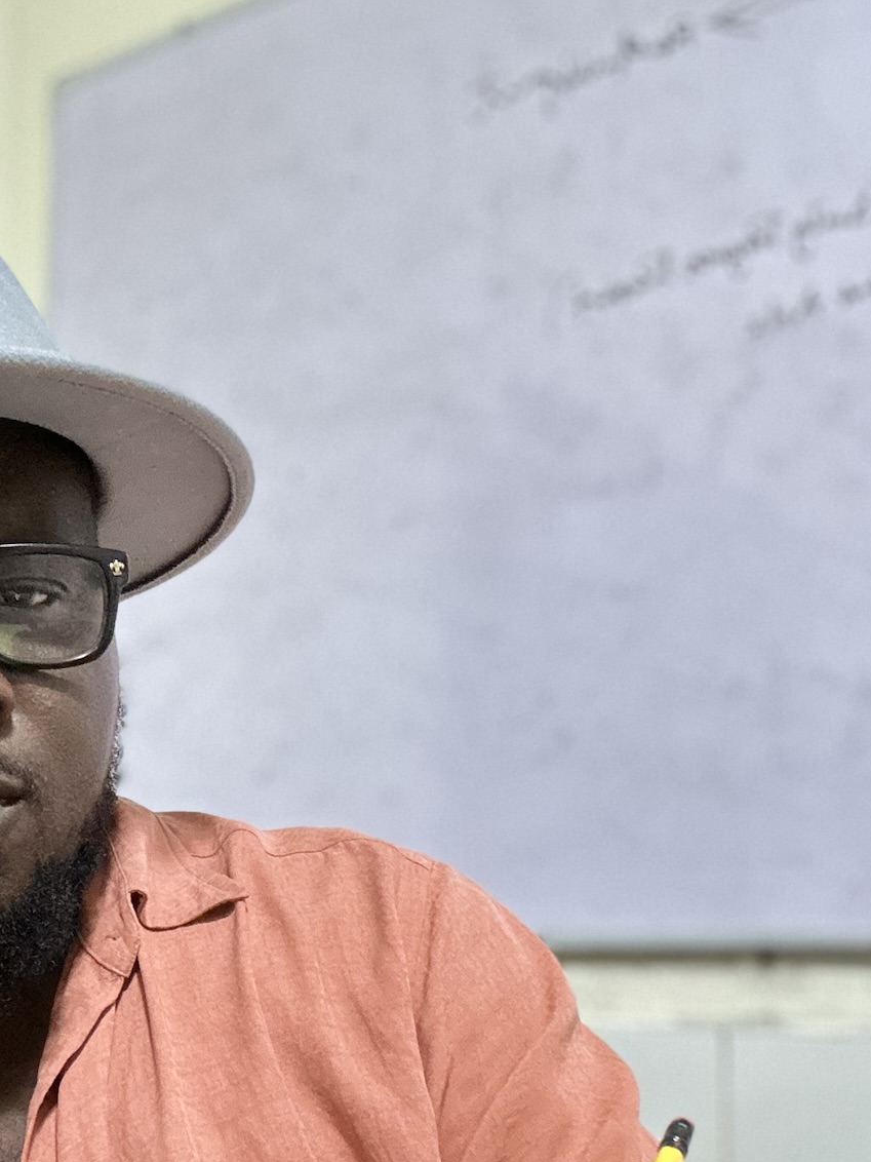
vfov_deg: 35.2
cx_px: 244
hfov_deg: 27.2
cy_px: 894
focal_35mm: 53
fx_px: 1778
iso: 500
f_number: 1.9
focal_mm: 2.69
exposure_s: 1/25
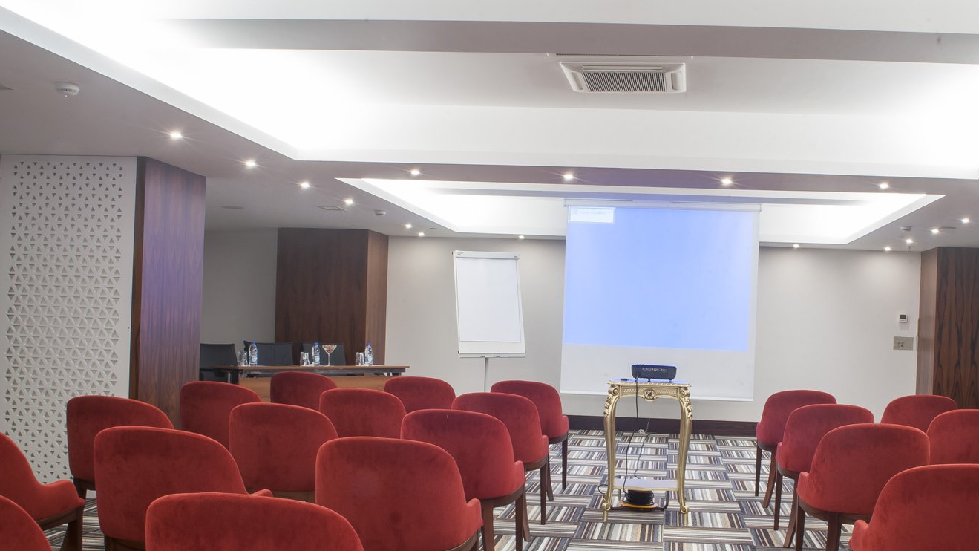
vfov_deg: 30.4
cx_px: 615
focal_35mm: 39
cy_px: 327
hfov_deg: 51.1
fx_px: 1012
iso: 200
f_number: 22
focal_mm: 24
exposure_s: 2.5
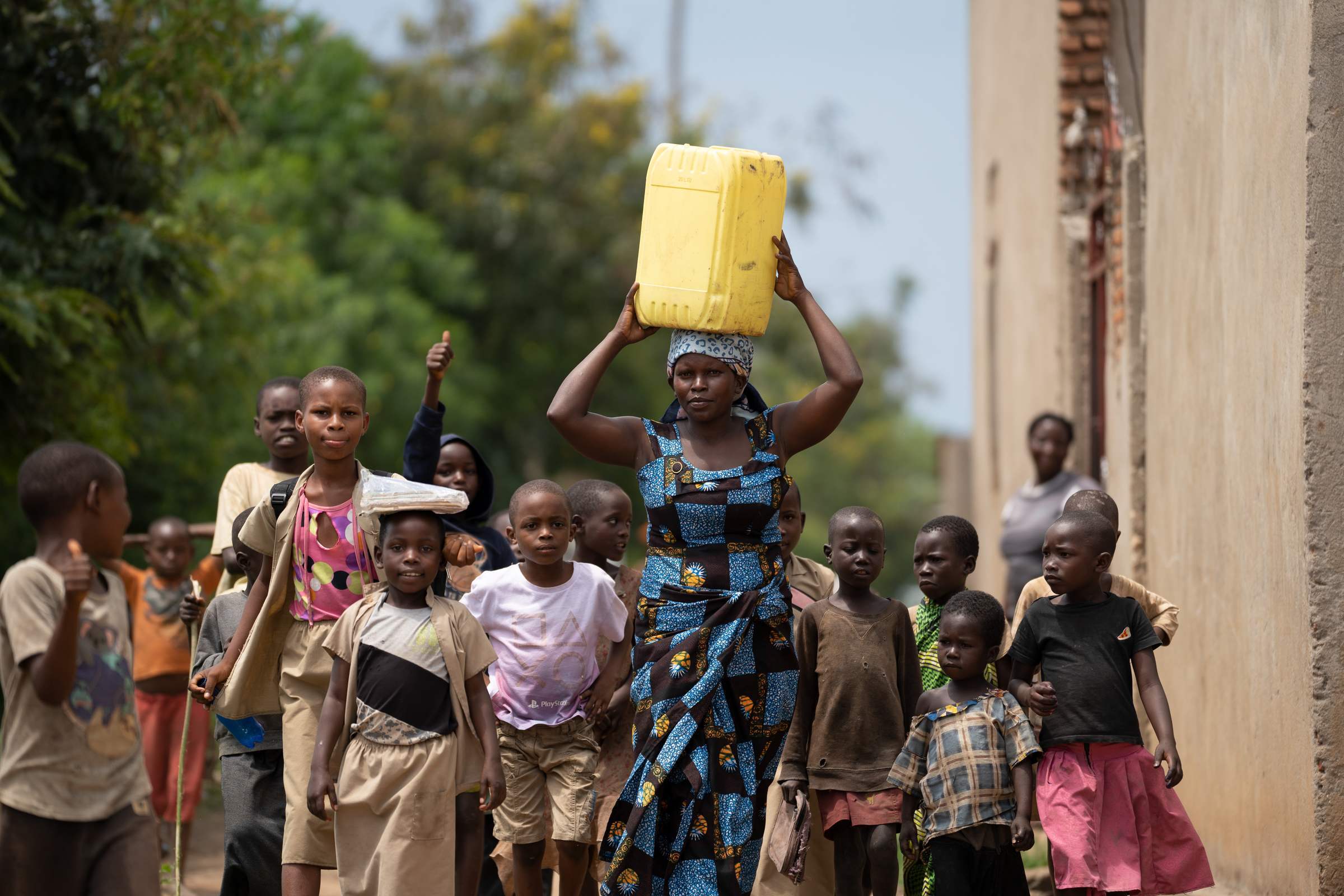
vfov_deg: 6.9
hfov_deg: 10.3
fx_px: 7466
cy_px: 448
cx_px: 672
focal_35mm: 200
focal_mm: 200
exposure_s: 1/1600
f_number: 2.8
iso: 125
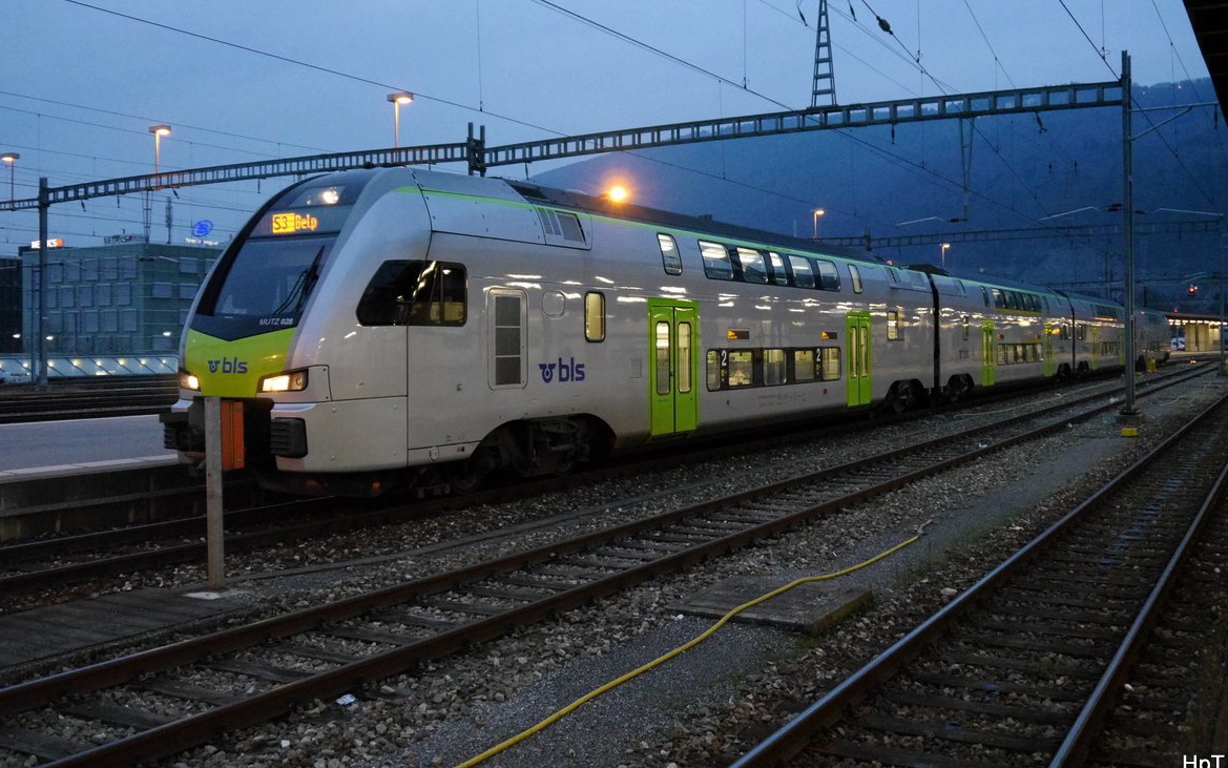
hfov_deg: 52.7
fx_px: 1238
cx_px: 624
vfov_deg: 34.4
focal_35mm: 37
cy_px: 330
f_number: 4
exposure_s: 1/60
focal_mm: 17
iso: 2500
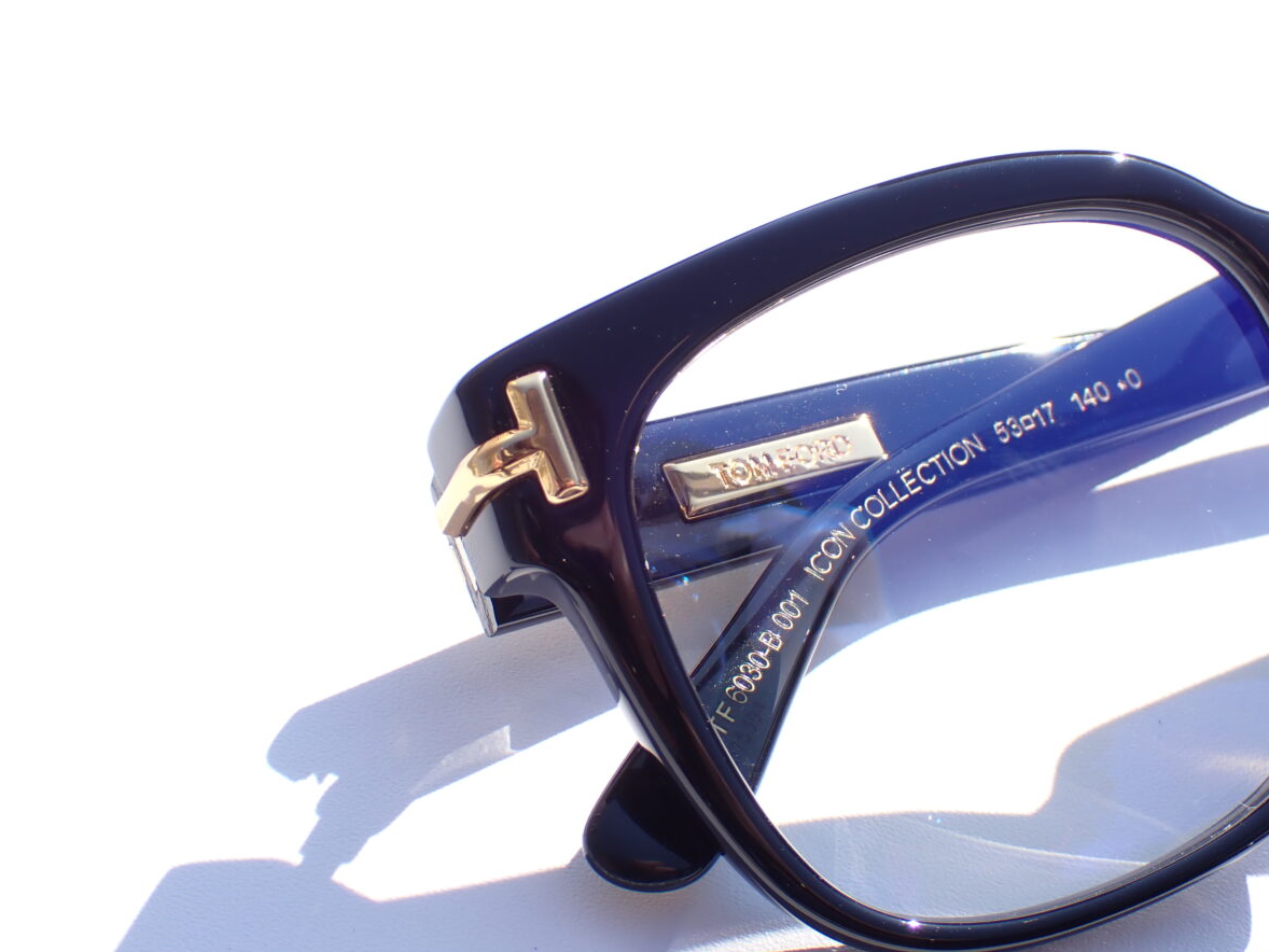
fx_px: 2017
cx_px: 632
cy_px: 476
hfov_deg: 34.9
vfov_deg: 26.6
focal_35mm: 55
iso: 100
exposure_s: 1/400
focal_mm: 9.65
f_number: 4.5
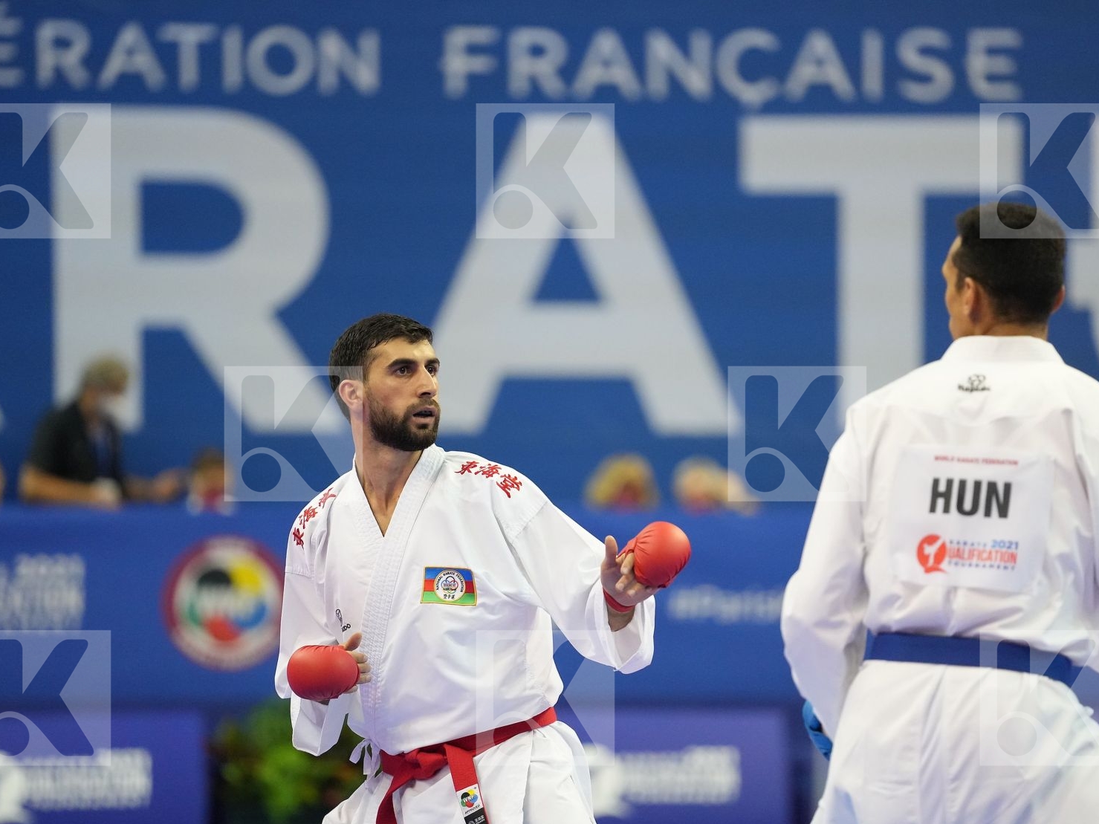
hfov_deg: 8.5
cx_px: 545
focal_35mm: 234
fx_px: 7429
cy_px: 434
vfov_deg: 6.3
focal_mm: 200
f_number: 2.8
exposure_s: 1/1000
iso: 4000
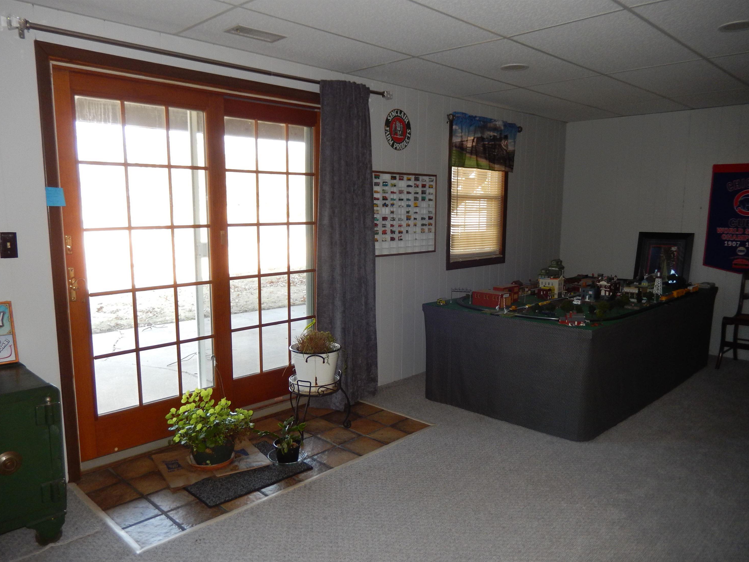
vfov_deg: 53.0
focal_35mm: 26
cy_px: 292
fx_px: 563
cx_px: 363
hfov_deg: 67.3
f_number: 3.4
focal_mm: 4.5
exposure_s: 1/30
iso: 200
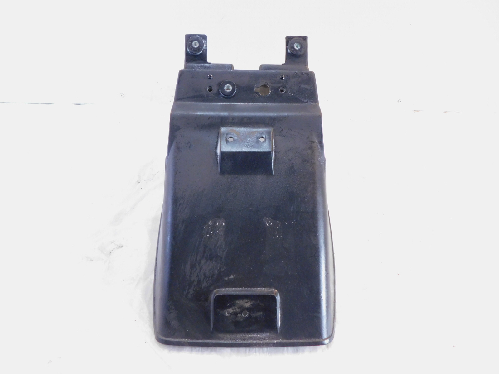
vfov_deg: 58.9
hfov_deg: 73.9
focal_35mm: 23
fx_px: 332
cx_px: 250
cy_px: 187
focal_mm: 4
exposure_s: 1/30
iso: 360
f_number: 3
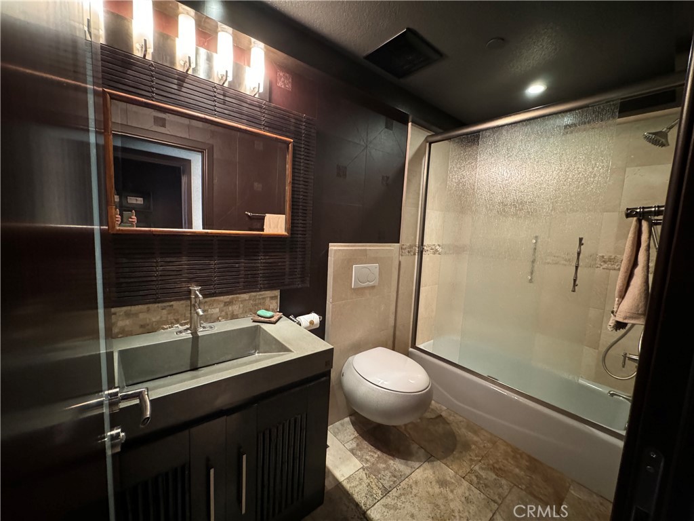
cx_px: 347
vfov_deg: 85.7
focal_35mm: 14
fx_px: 281
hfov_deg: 102.1
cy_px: 260
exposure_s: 1/40
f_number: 2.2
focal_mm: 2.22
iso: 1000
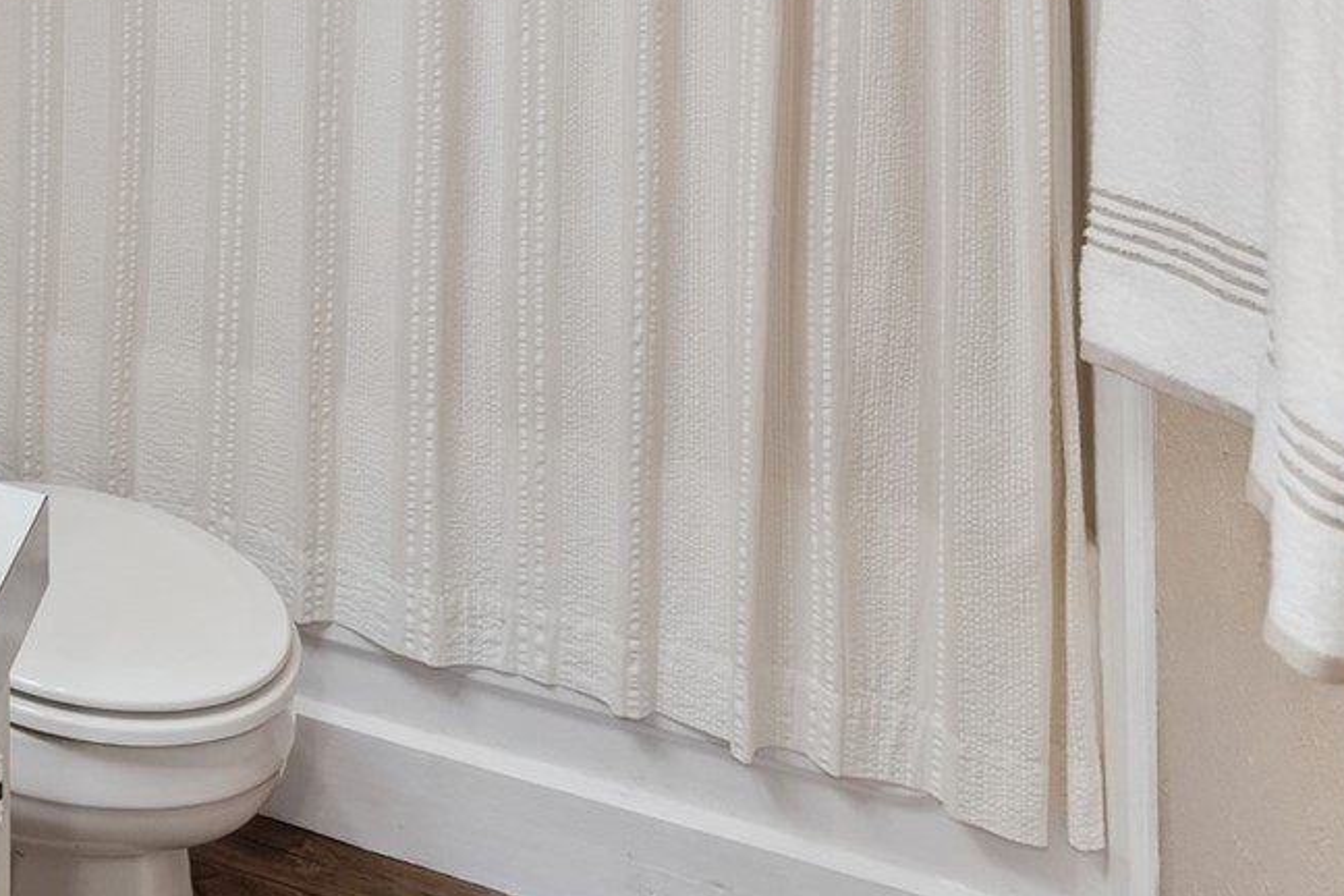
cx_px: -404
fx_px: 1713
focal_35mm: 46
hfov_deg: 32.3
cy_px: -383
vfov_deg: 24.1
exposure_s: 1/25
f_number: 2.8
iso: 400
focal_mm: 14.6
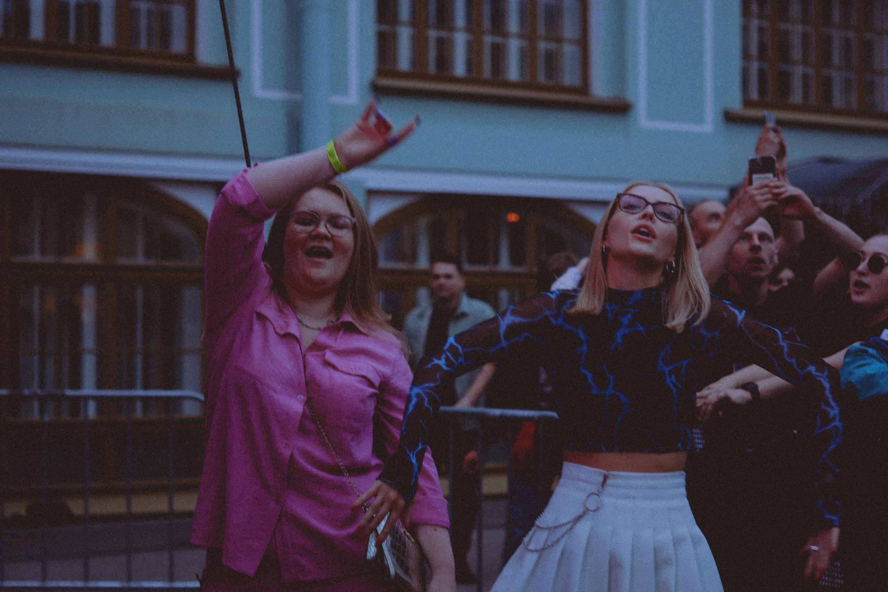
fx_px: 1307
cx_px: 444
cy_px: 296
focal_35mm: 53
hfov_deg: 37.5
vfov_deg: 25.5
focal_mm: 35
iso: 500
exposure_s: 1/125
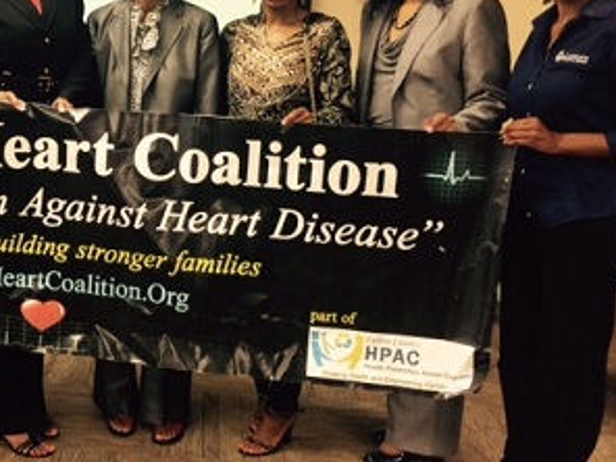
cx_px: 112
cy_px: 186
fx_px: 872
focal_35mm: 49
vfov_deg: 29.6
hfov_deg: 37.4
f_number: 2.2
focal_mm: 4.15
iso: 64
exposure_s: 1/30
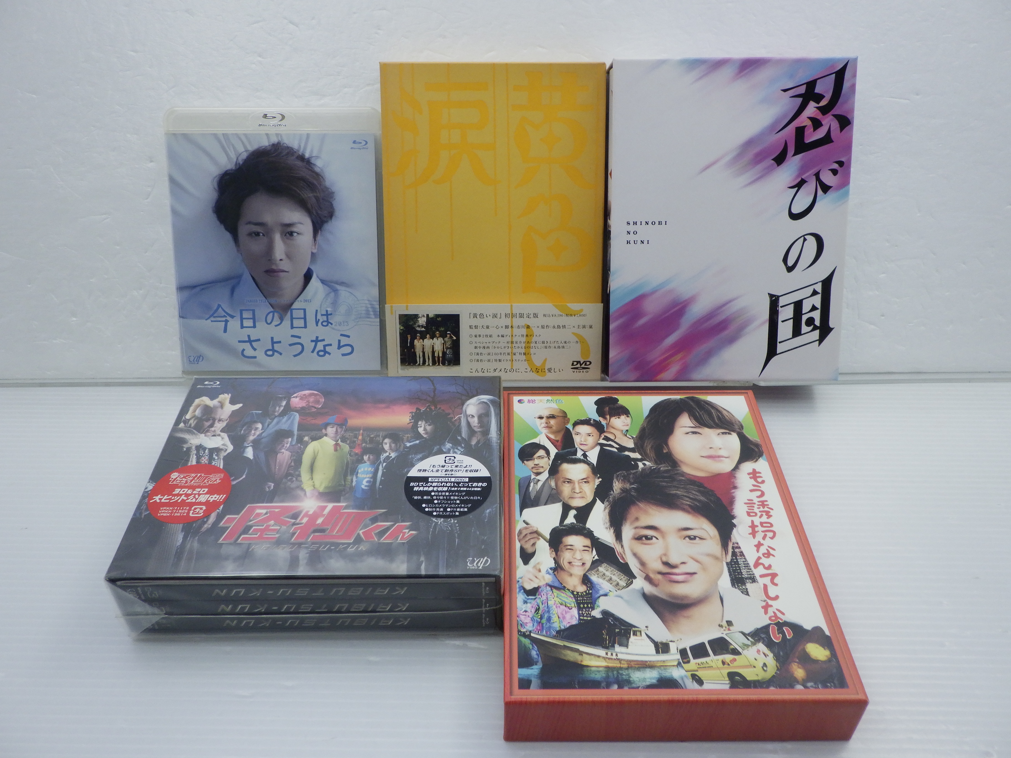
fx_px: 818
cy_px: 379
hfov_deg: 63.4
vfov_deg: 49.7
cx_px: 506
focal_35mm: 28
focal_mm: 5
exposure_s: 1/60
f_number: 3.5
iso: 250
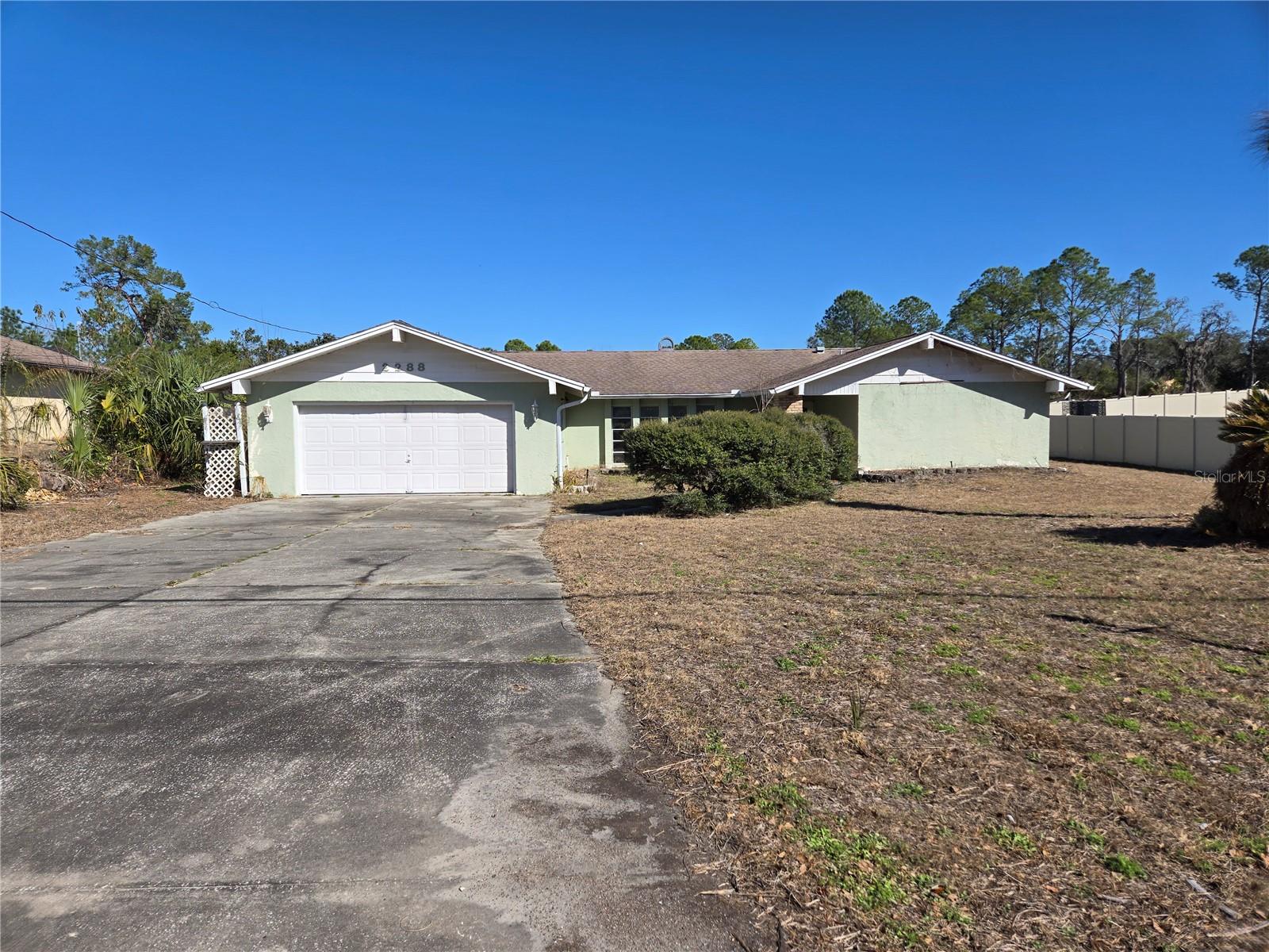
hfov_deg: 73.9
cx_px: 634
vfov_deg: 58.9
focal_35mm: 23
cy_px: 476
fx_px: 843
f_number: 1.8
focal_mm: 5.4
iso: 25
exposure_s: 1/2607
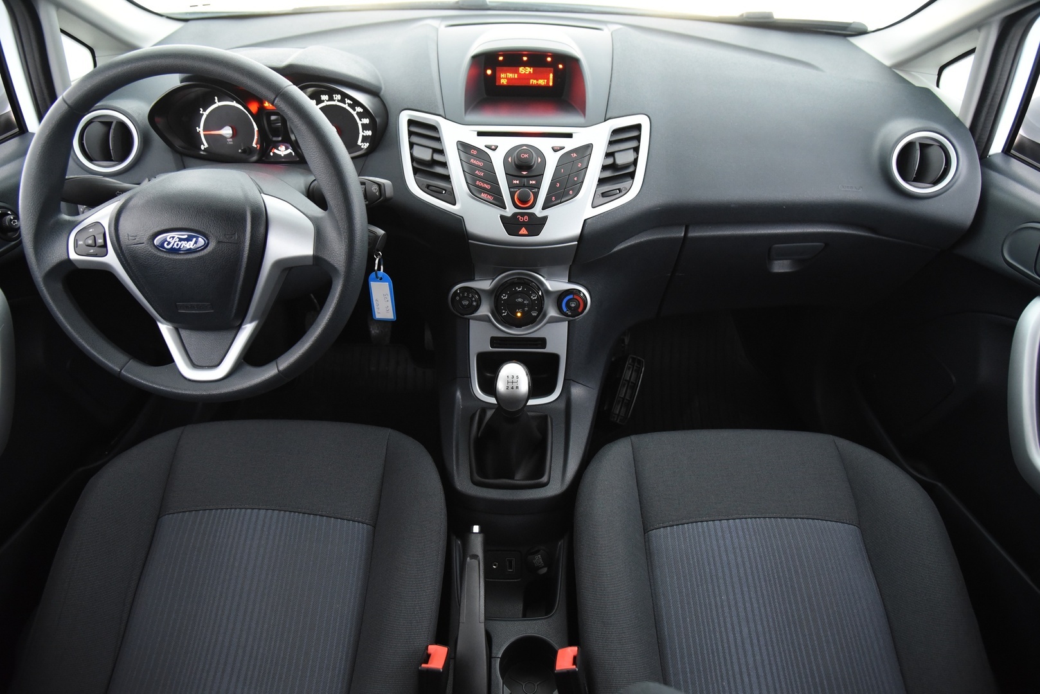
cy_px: 347
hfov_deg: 73.7
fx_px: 694
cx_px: 520
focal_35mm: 24
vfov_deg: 53.2
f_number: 4
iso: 4000
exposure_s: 1/20
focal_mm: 24
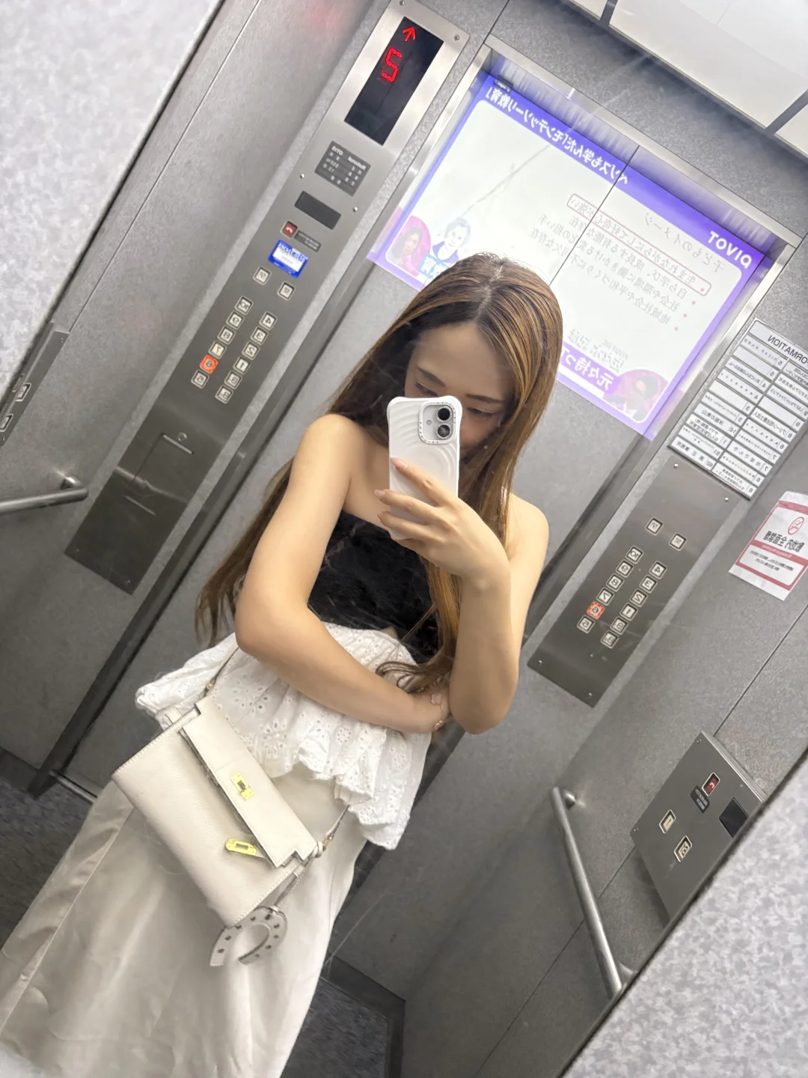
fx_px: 809
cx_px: 404
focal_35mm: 26
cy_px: 539
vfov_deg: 67.3
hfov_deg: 53.1
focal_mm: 5.96
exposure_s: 1/60
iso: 320
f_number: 1.6
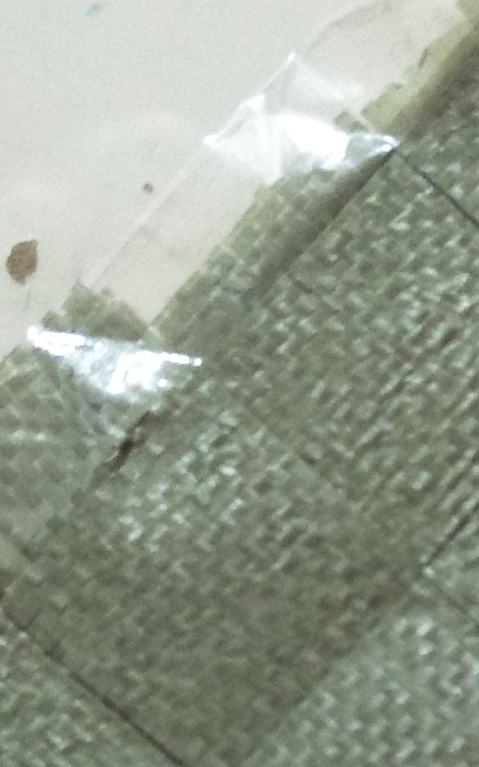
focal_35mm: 90
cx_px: 701
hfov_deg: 13.7
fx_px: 1881
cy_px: 959
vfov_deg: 21.2
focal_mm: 3.46
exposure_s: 1/25
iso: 508
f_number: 2.2
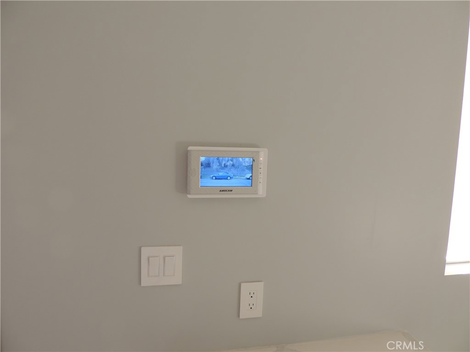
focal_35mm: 24
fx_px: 326
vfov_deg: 56.8
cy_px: 176
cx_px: 235
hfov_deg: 71.6
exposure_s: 1/30
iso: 100
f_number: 3
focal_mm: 4.3
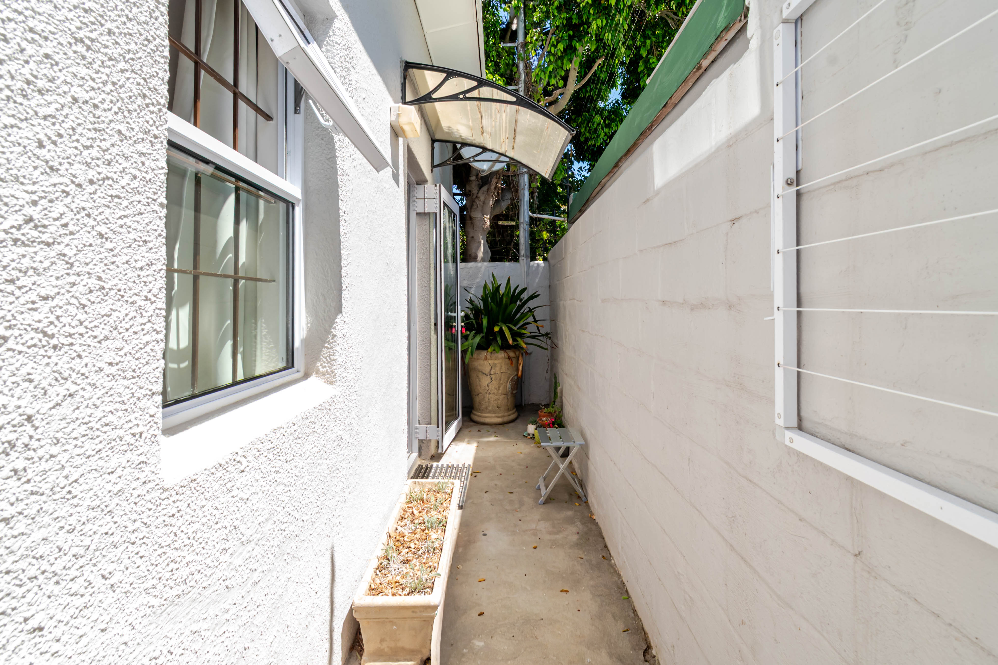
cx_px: 499
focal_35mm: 15
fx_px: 416
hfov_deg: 100.4
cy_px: 332
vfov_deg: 77.3
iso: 320
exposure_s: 1/200
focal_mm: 10
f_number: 9
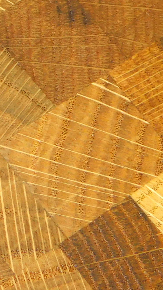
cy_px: -16
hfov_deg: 4.7
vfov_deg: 8.6
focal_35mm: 250
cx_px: -309
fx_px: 1920
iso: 125
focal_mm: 11.7
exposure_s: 1/50
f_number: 4.2
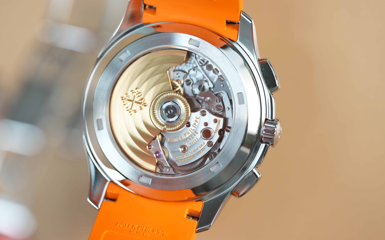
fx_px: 1238
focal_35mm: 118
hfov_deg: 17.7
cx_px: 191
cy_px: 106
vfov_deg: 11.1
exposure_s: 1/30
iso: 1250
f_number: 4.5
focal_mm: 105
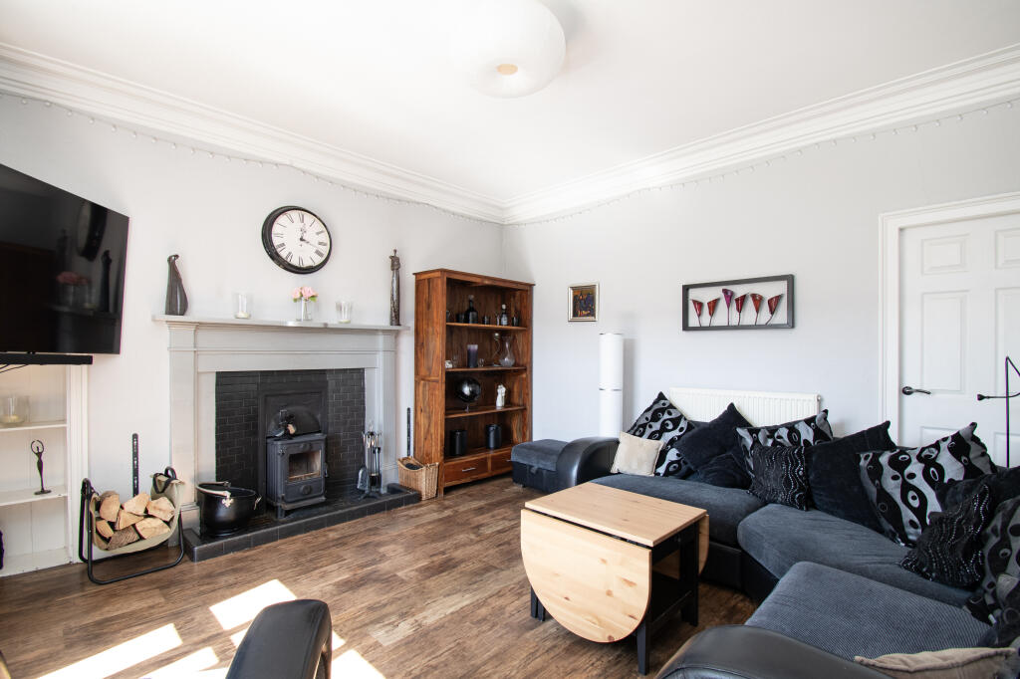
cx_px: 510
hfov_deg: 100.4
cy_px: 340
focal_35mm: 15
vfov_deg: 77.3
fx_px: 425
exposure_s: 1/8
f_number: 8
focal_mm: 10
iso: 320
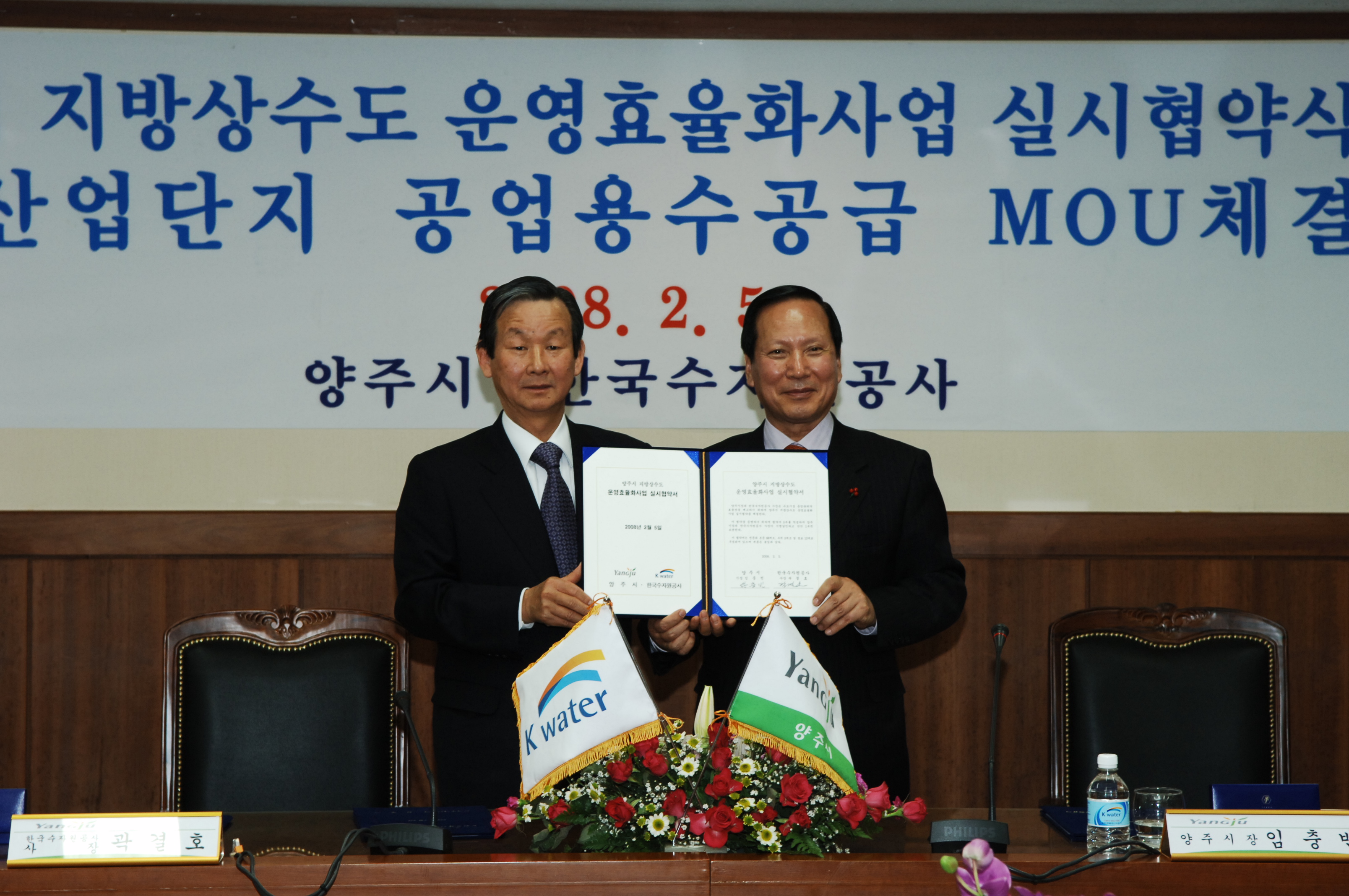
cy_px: 448
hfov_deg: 24.6
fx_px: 3088
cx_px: 674
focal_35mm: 82
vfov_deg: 16.5
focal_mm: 55
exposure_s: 1/60
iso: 400
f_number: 5.6
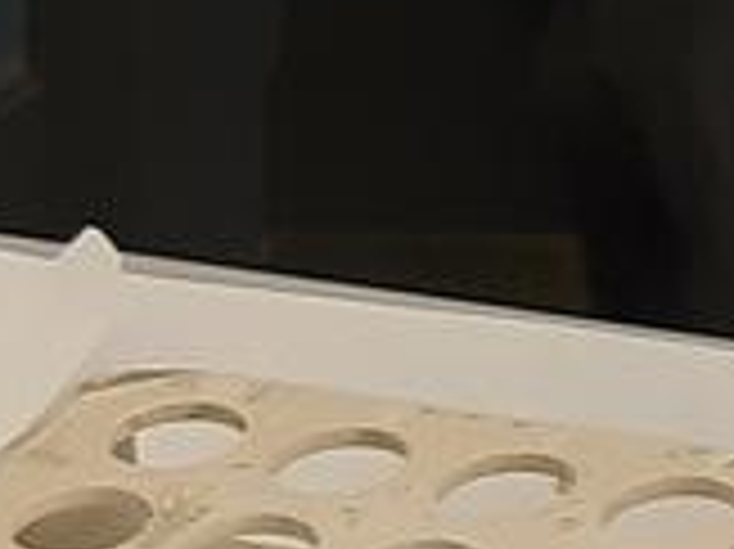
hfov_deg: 9.0
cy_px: 122
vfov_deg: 7.6
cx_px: 1887
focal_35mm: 194
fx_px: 4111
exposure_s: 1/50
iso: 40
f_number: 1.7
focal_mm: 3.93
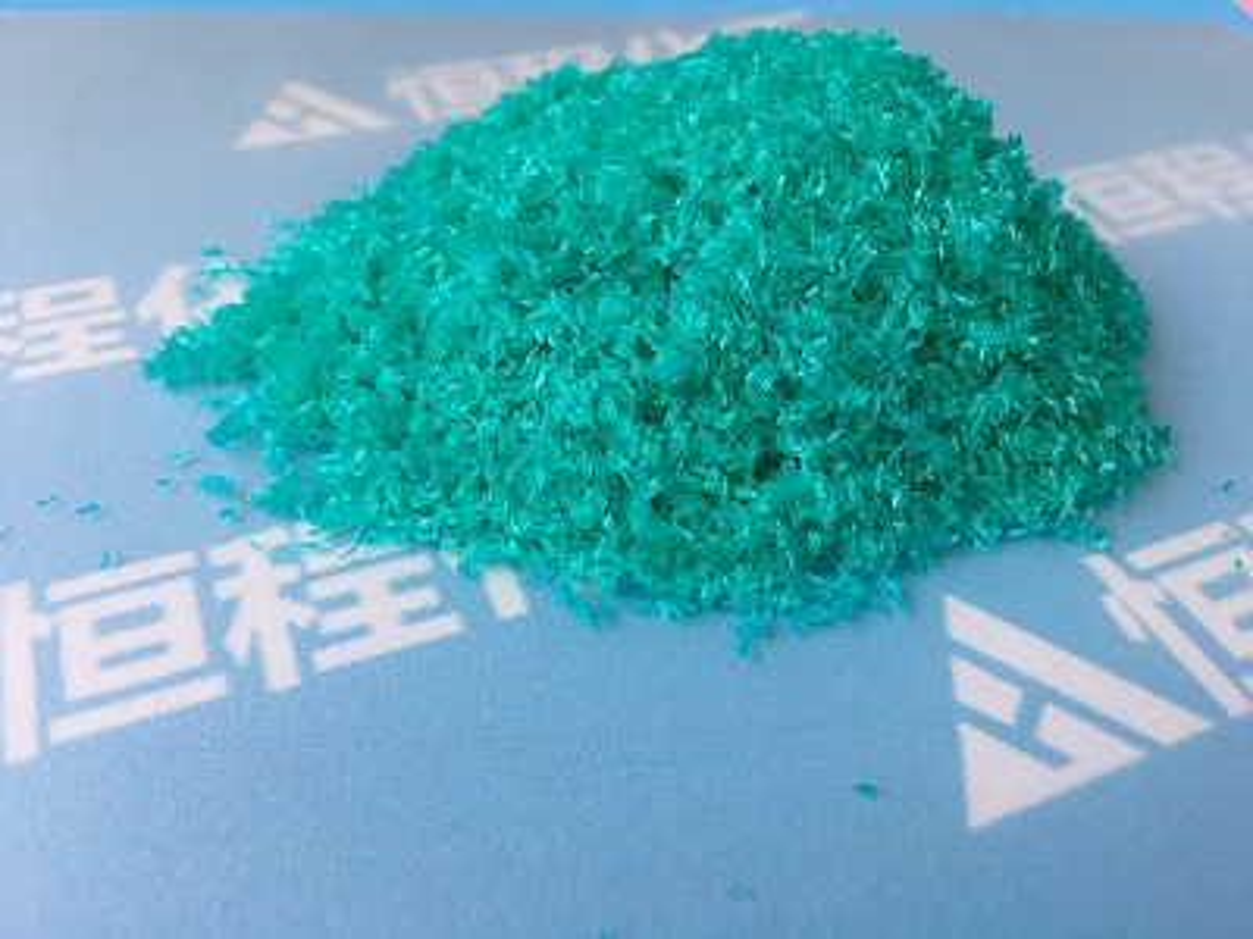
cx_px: 626
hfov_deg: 61.7
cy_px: 470
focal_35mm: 29
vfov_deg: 48.2
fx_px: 1050
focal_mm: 4.15
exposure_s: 1/17
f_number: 2.2
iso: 50
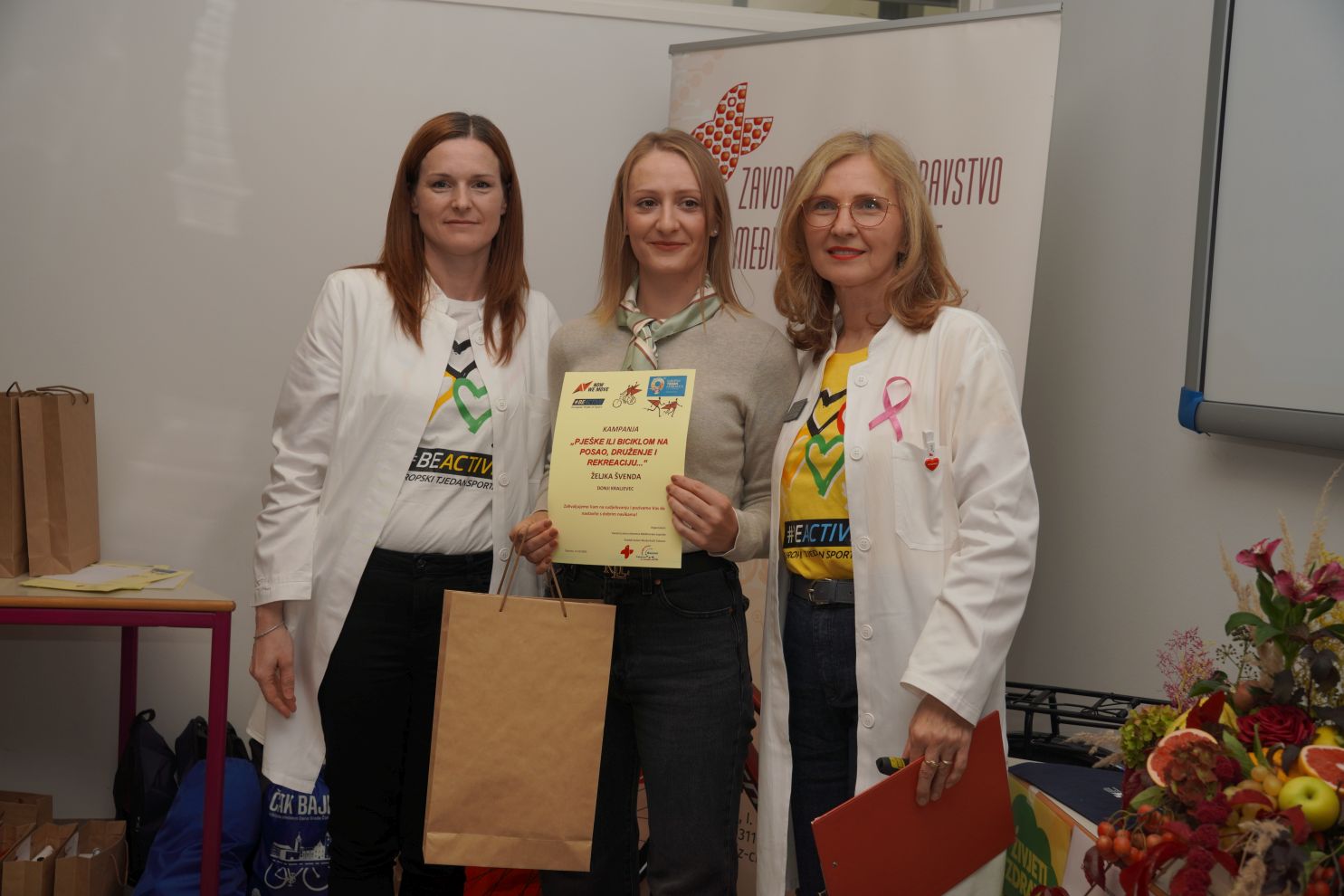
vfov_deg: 33.5
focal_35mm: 40
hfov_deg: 48.6
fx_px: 1489
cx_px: 672
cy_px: 448
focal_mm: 26.6
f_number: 4
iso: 100
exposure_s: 1/200
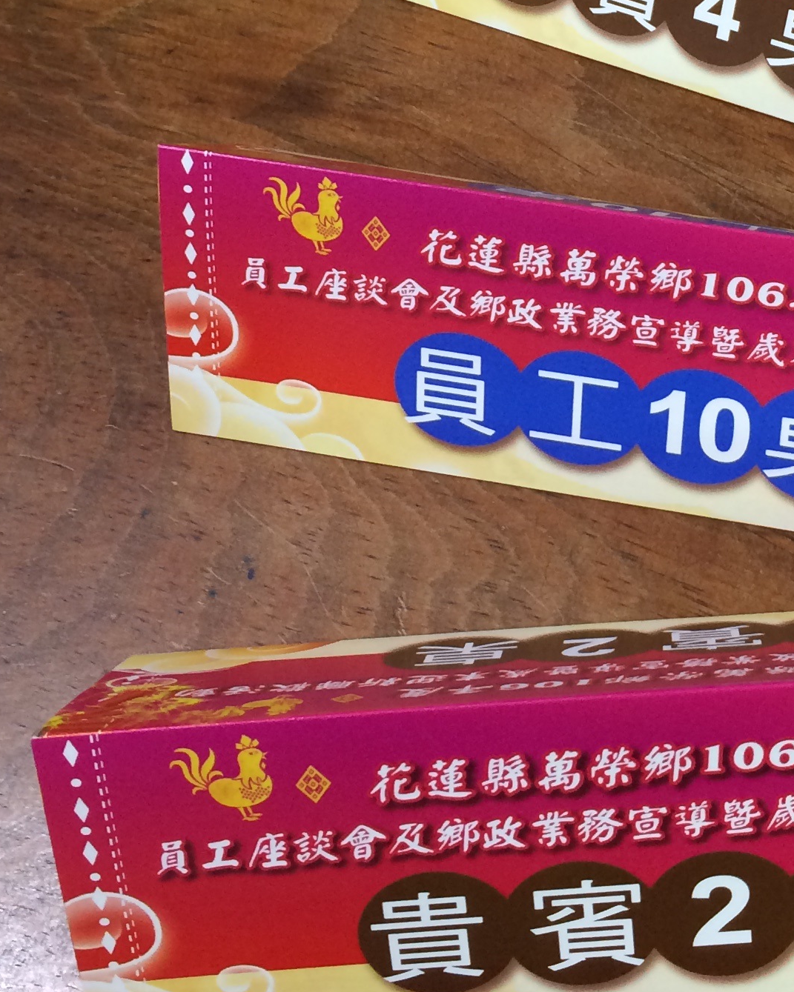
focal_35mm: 69
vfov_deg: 26.4
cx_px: 636
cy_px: 62
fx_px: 2027
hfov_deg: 21.9
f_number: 2.2
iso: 100
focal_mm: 4.15
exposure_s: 1/30
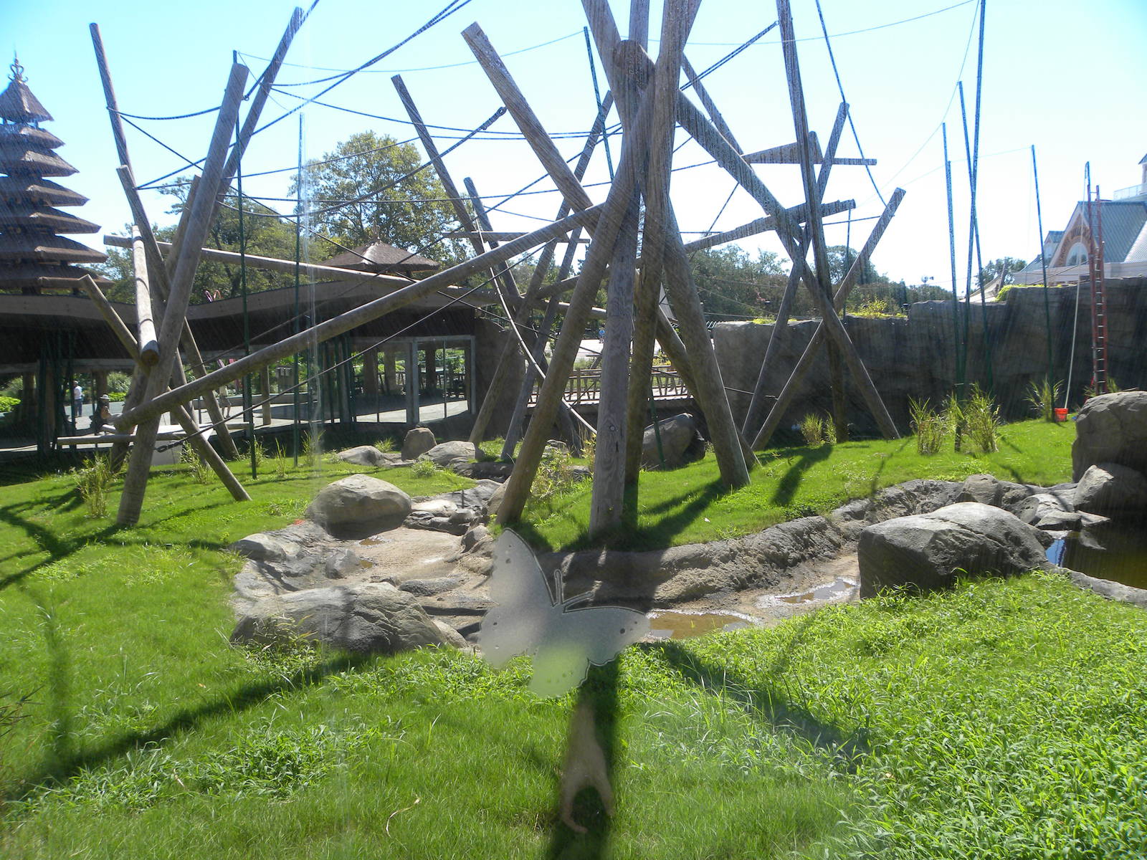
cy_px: 430
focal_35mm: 26
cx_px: 574
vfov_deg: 53.1
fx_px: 862
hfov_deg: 67.3
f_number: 4.5
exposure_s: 1/188
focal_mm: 4.6
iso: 64
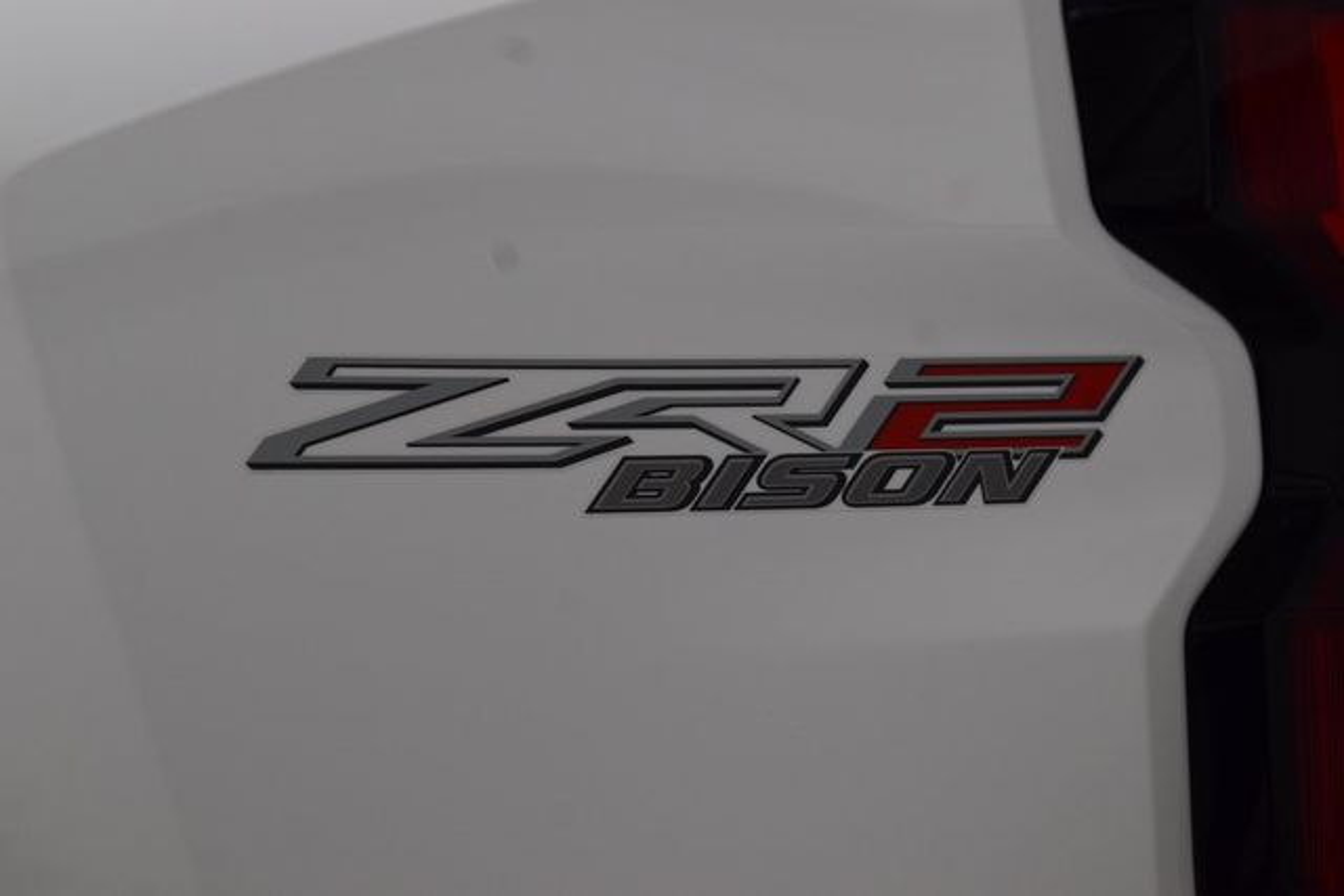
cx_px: 672
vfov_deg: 13.0
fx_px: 3921
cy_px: 448
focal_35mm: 105
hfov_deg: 19.5
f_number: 7.1
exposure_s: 1/30
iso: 500
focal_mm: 70
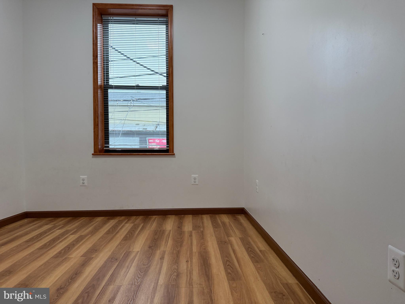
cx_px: 202
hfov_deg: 71.6
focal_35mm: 24
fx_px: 281
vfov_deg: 56.8
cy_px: 152
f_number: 1.78
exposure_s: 1/126
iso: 200
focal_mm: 6.76
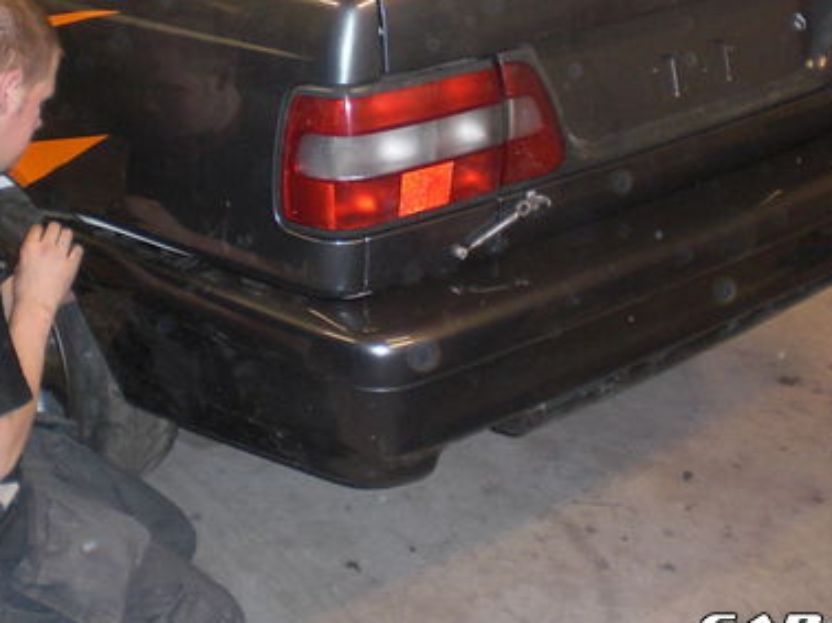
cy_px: 119
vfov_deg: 23.6
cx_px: 372
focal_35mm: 61
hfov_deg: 31.7
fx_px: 1465
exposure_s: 1/60
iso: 200
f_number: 3.1
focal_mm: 6.3
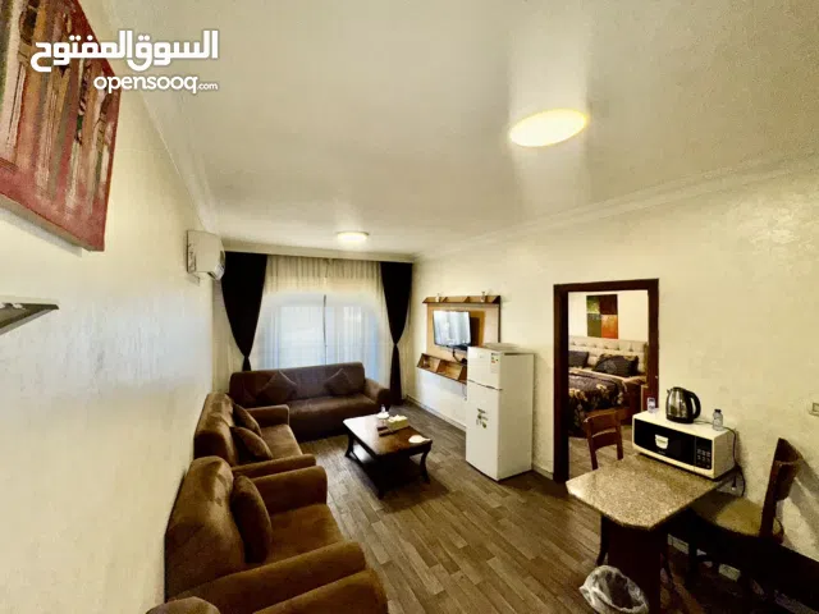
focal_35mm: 14
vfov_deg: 85.7
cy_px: 307
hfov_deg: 102.1
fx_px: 331
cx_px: 410
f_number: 2.2
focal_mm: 2.22
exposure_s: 1/124
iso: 32
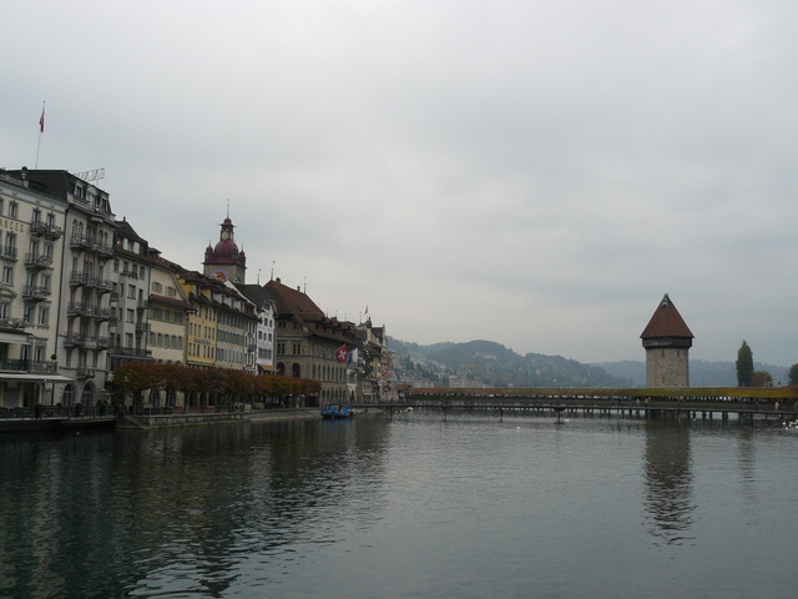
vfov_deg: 39.7
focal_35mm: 36
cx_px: 399
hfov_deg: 51.4
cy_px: 300
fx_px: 830
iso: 100
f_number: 4
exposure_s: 1/125
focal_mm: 6
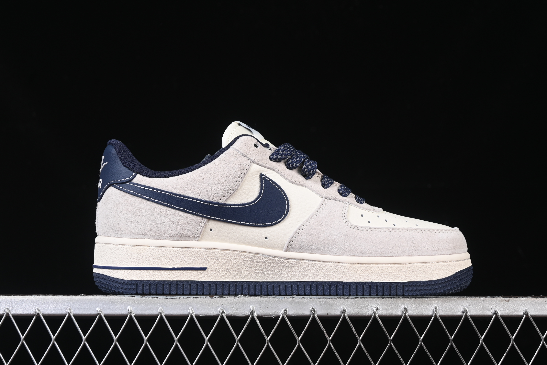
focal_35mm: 75
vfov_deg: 18.2
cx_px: 274
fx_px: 1139
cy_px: 182
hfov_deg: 27.0
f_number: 7.1
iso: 160
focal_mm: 50
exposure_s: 1/80
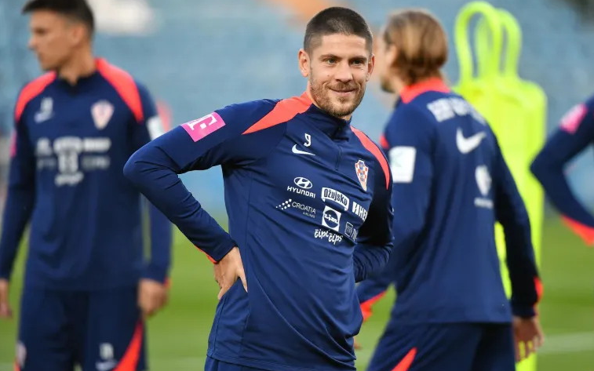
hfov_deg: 5.4
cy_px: 178
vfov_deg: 3.4
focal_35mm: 389
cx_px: 297
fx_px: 6297
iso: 2500
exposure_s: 1/800
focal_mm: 380
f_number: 4
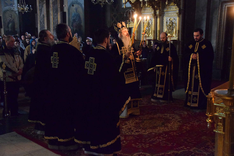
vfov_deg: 31.9
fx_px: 273
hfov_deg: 46.4
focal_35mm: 42
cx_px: 117
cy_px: 78
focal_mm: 28
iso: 10000
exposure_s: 1/20
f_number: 4
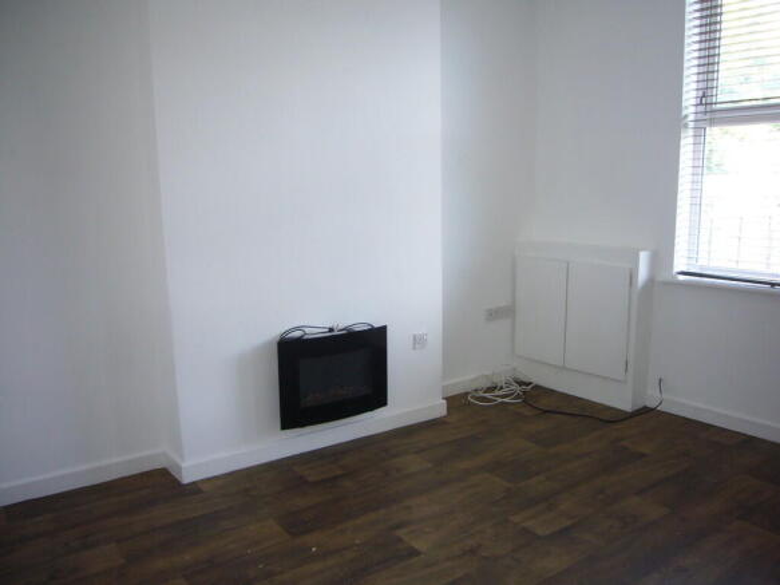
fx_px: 631
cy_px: 292
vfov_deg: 49.7
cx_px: 390
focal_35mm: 28
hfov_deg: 63.5
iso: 100
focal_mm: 4.6
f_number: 2.8
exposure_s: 1/30
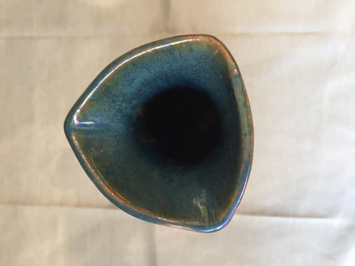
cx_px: 178
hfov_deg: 61.7
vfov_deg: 48.2
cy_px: 133
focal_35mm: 29
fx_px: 297
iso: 250
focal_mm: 4.15
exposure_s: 1/20
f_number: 2.2
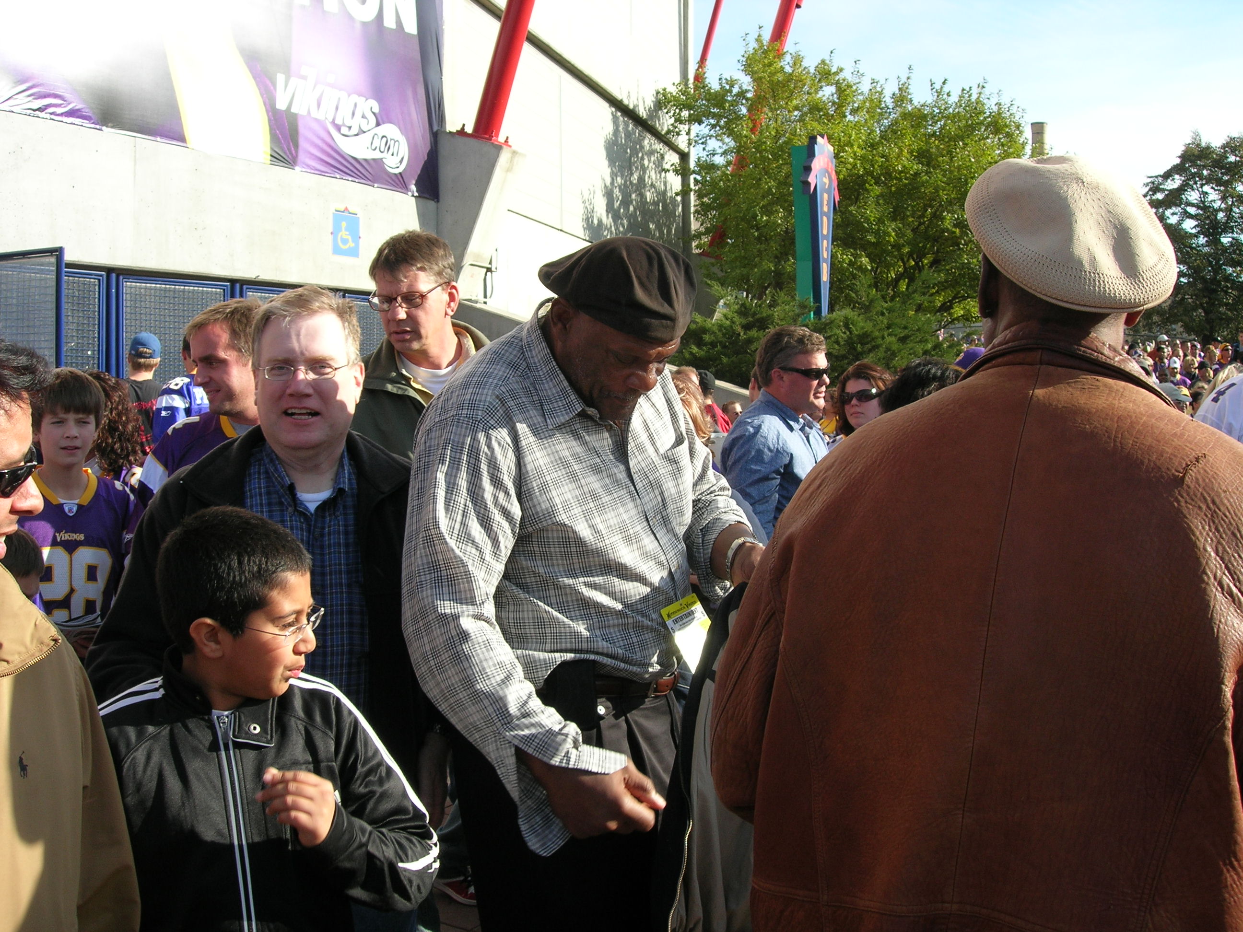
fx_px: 1365
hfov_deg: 49.0
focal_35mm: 38
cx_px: 622
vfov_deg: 37.7
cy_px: 466
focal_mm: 7.8
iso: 64
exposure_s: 1/286
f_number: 4.8
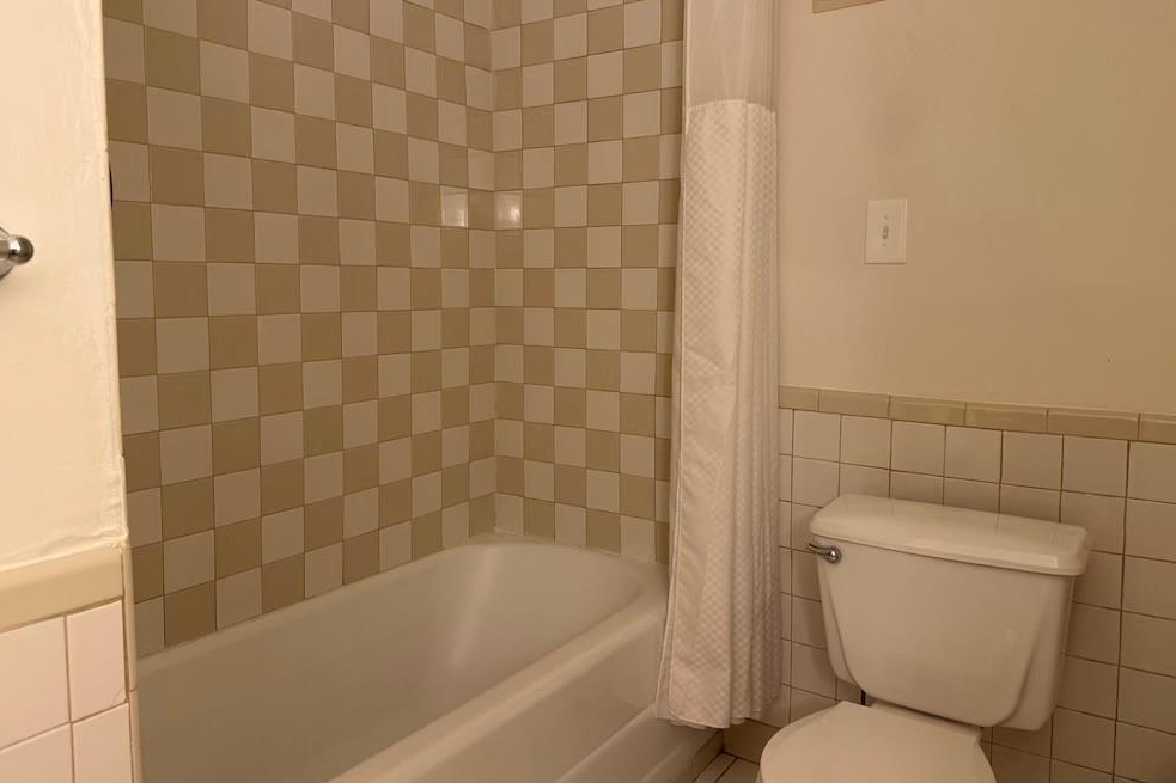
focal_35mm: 26
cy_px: 344
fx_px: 849
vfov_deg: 49.4
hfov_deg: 69.4
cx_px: 599
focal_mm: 6.76
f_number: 1.78
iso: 125
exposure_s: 1/60
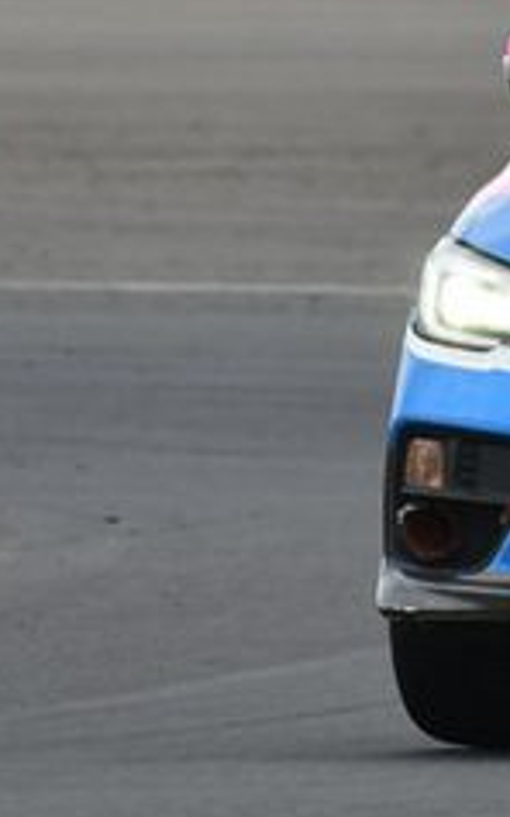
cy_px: 203
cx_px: 1013
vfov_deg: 0.8
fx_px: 57322
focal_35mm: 2576
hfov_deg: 0.5
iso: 1000
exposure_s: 1/640
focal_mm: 500
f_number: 11
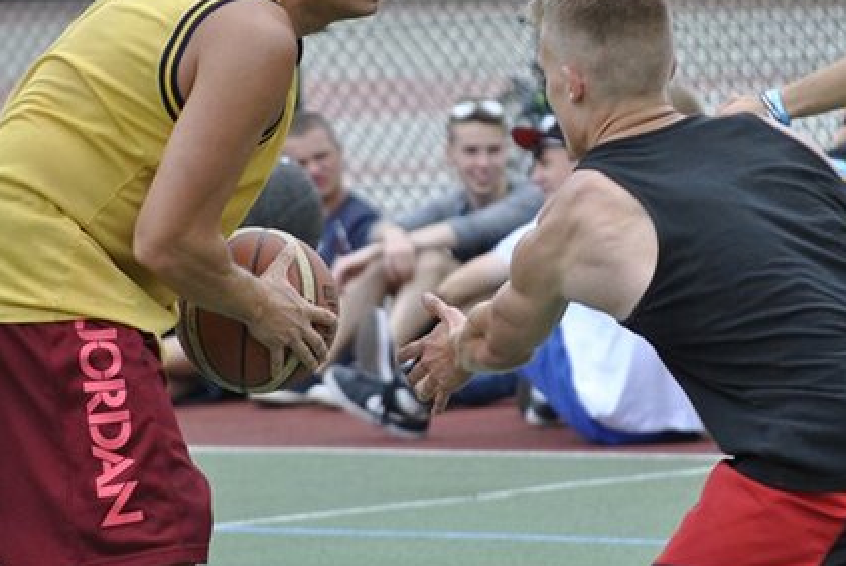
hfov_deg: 5.5
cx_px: 489
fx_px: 8727
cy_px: 251
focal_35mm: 371
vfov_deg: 3.7
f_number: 5.3
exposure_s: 1/500
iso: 360
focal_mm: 160
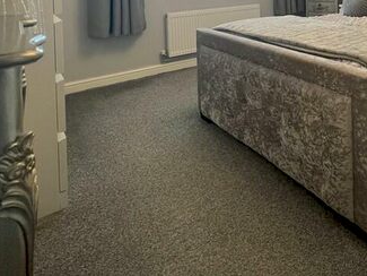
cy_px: -20
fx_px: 297
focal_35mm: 28
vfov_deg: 41.0
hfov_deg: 50.1
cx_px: 375
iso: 200
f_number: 1.8
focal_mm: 1.57
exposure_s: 1/100
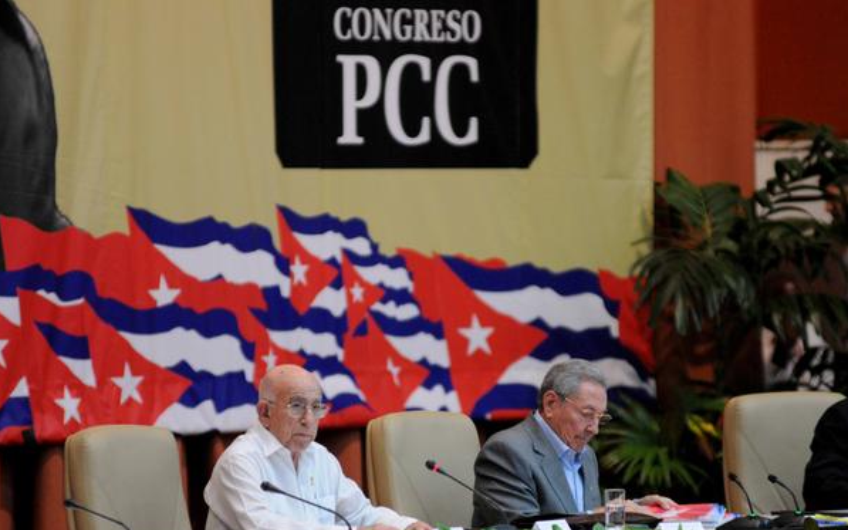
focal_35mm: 307
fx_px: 7094
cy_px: 282
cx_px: 423
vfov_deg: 4.3
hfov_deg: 6.8
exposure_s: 1/125
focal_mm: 200
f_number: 2.8
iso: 1600
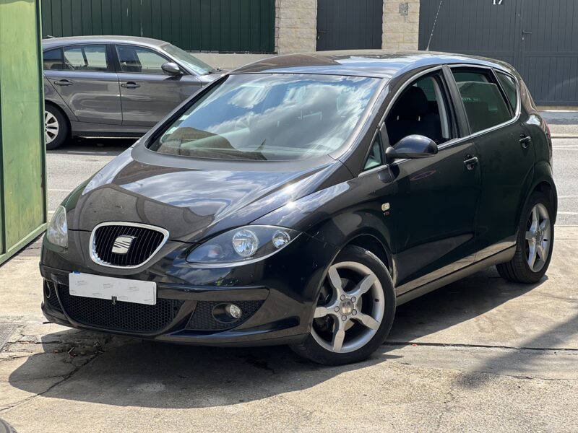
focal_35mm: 77
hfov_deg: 25.3
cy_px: 216
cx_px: 289
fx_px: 1286
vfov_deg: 19.1
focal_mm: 9
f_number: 2.8
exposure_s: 1/314
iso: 32
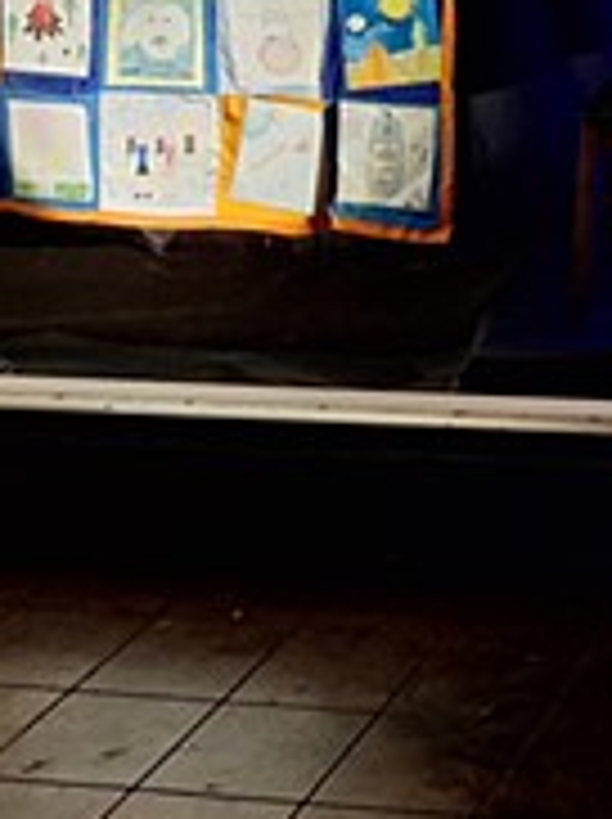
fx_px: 1914
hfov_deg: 16.3
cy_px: -238
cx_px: 963
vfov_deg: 21.8
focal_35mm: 81
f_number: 1.8
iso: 200
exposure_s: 1/30
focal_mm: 5.5
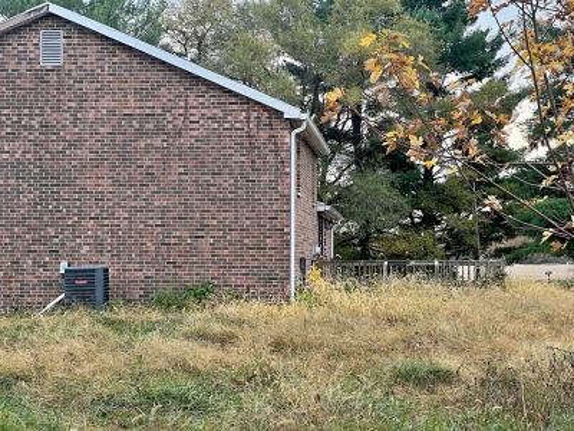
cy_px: 216
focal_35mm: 77
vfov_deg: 19.1
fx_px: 1277
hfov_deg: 25.3
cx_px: 287
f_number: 2.8
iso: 32
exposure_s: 1/99
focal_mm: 9
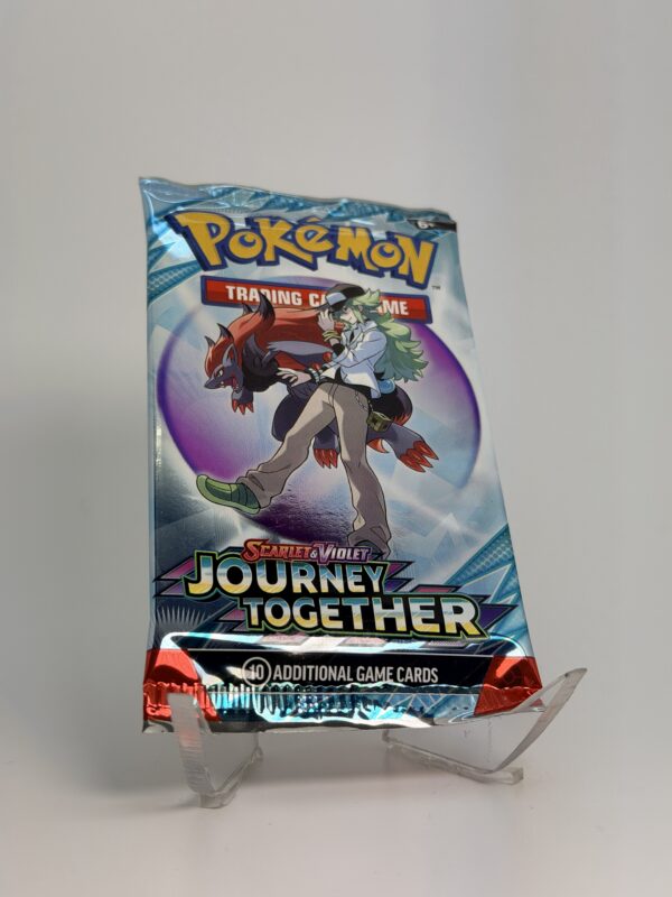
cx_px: 336
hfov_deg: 30.3
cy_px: 448
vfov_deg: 39.7
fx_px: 1242
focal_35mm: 48
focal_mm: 6.76
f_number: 1.78
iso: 64
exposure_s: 1/917
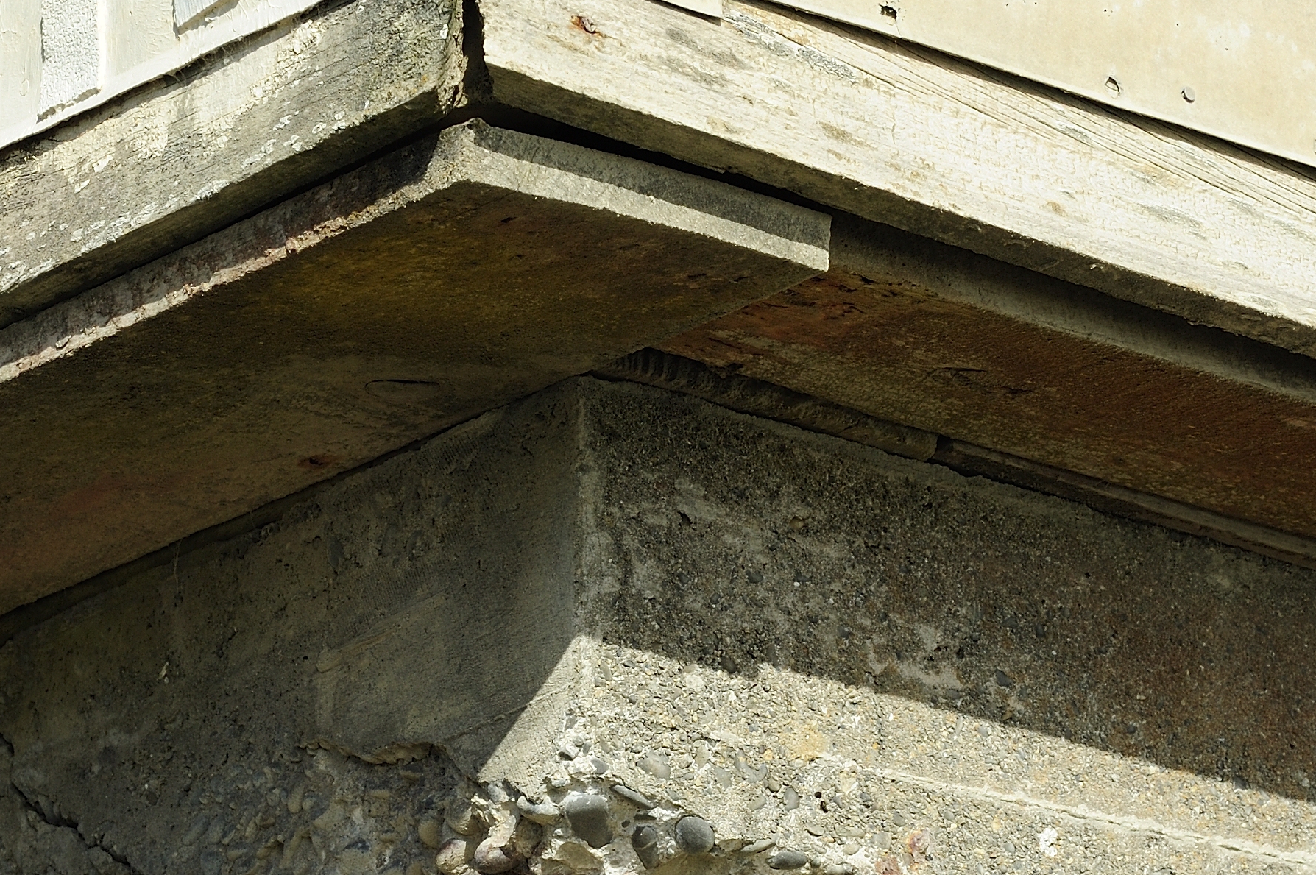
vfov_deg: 5.5
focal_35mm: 250
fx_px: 9131
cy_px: 871
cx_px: 719
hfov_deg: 8.2
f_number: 9
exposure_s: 1/640
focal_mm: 105
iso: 320
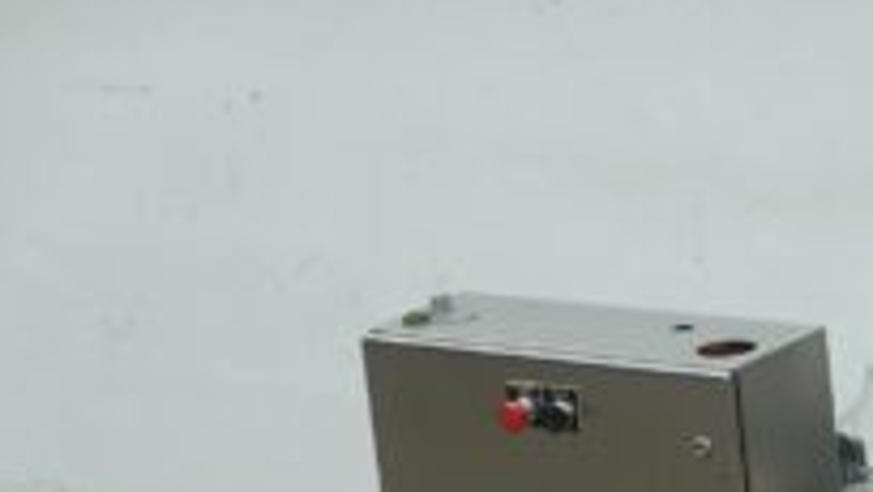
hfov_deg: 9.8
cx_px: 924
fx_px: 5049
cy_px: 695
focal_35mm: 218
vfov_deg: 5.5
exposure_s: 1/100
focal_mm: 31.46
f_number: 4
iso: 400
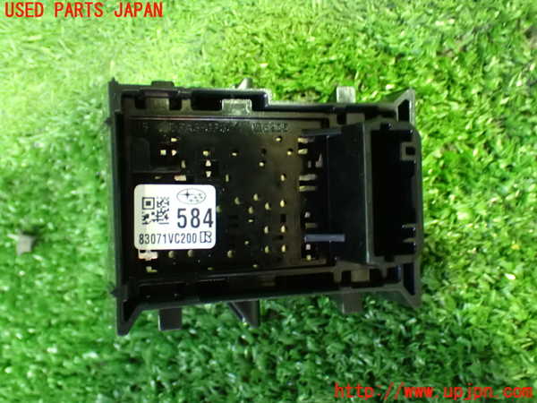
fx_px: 636
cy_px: 202
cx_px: 268
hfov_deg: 45.8
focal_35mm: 41
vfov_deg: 35.1
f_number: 2.8
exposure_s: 1/13
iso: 1600
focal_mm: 7.31
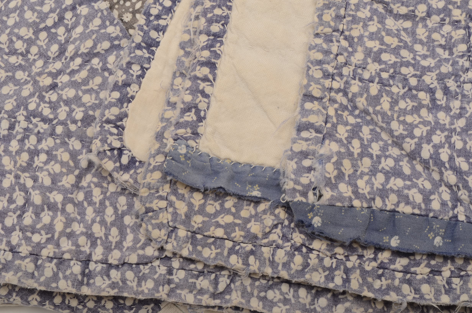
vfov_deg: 16.5
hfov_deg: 24.7
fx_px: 1079
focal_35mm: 82
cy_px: 156
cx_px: 236
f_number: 32
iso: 100
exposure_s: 1/160
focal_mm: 55
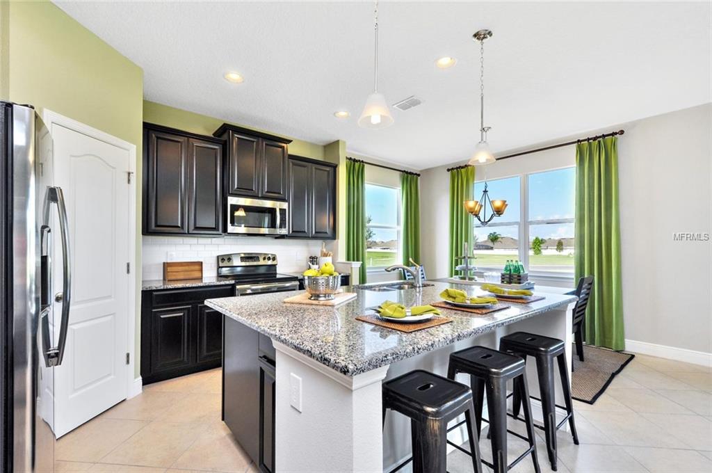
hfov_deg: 100.5
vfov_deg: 77.2
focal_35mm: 15
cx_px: 356
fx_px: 296
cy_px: 236
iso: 200
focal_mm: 10
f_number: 8
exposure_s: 1/15
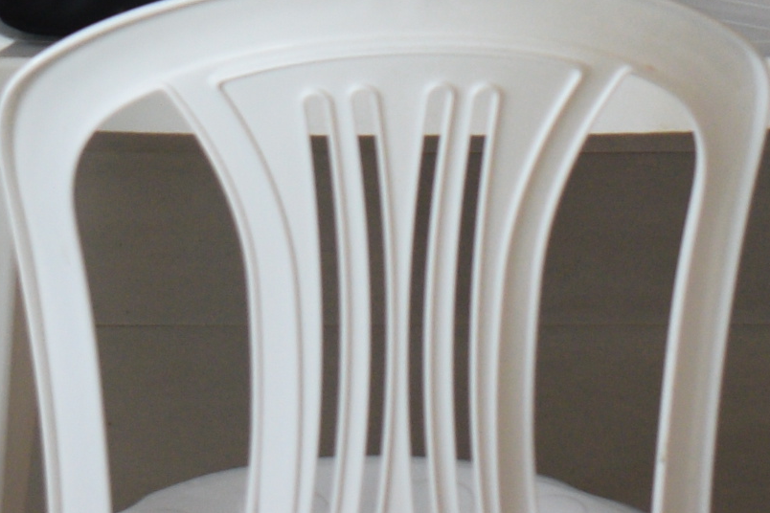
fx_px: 4487
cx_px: 493
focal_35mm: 210
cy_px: -921
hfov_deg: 9.8
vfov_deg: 6.1
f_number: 4.5
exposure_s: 1/80
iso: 400
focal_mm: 25
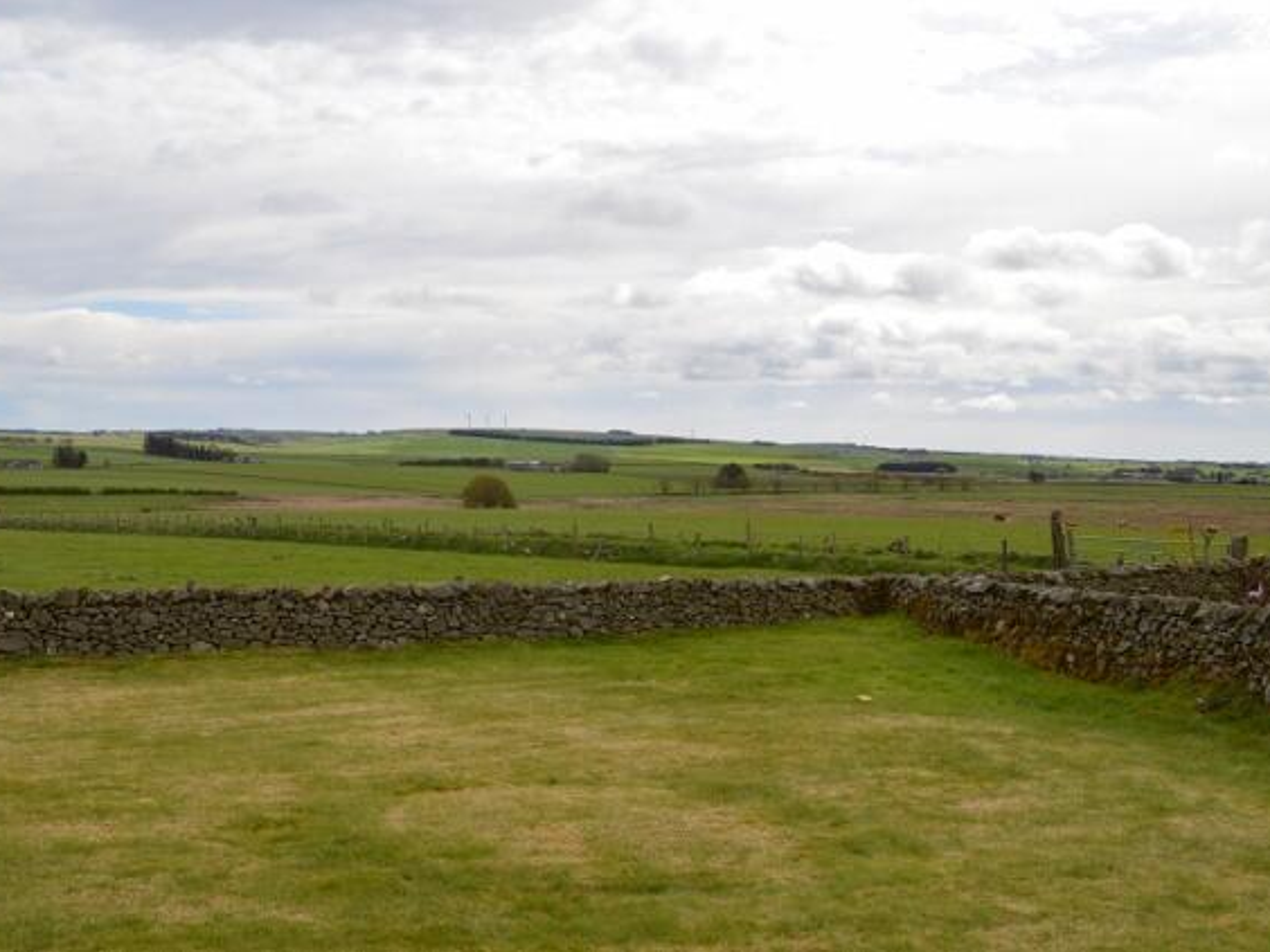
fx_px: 1321
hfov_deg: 51.3
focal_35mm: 36
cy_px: 475
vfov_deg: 39.7
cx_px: 583
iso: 100
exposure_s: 1/250
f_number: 8
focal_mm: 22
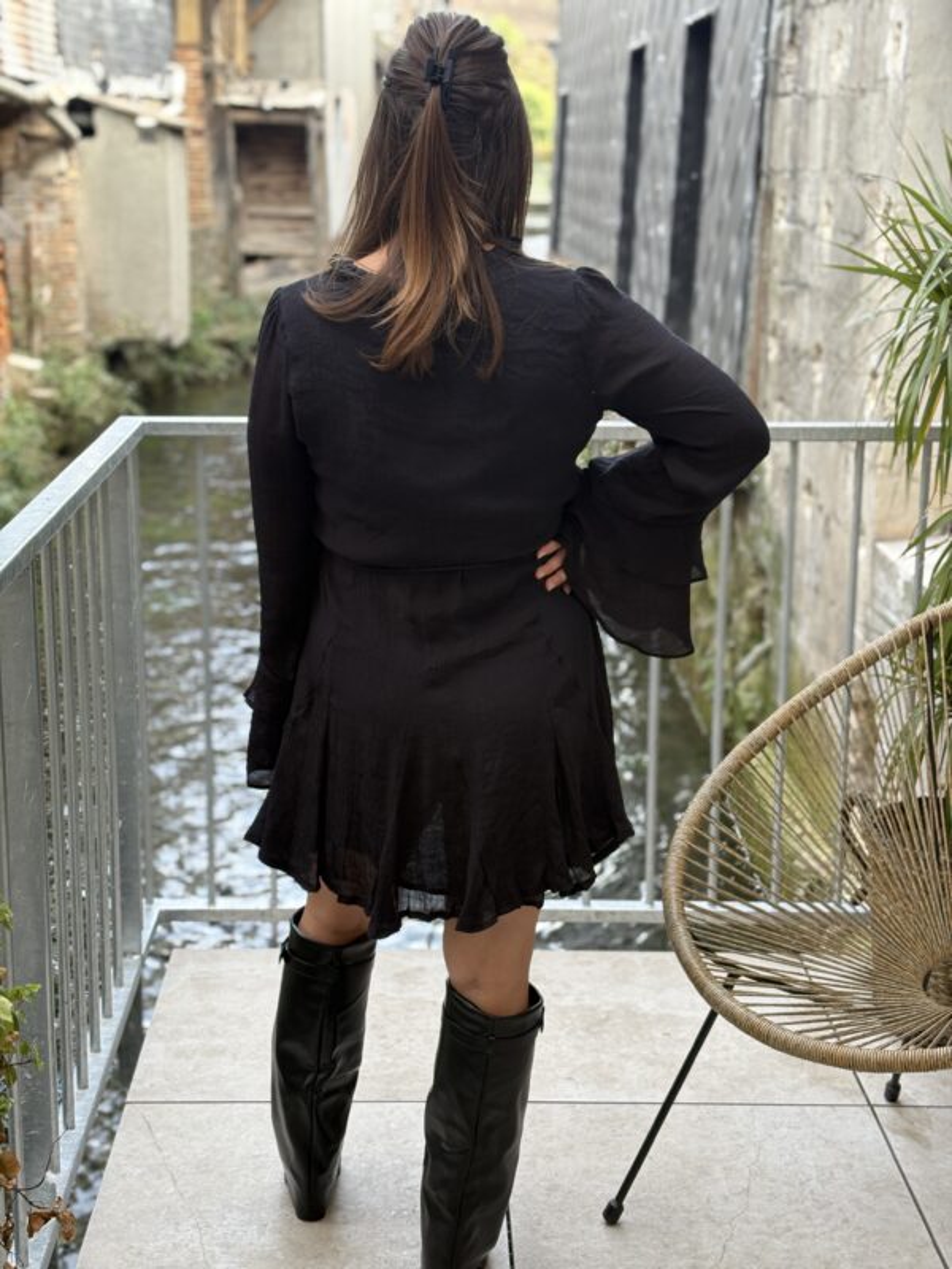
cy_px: 634
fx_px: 1907
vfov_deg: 36.8
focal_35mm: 52
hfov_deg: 28.0
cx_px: 476
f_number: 1.6
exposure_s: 1/122
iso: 40
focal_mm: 5.96
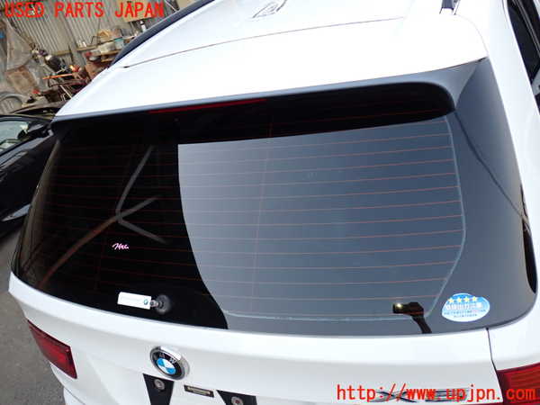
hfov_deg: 60.0
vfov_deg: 46.8
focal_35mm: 30
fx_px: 468
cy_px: 202
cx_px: 270
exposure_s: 1/30
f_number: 2.3
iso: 250
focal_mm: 5.4
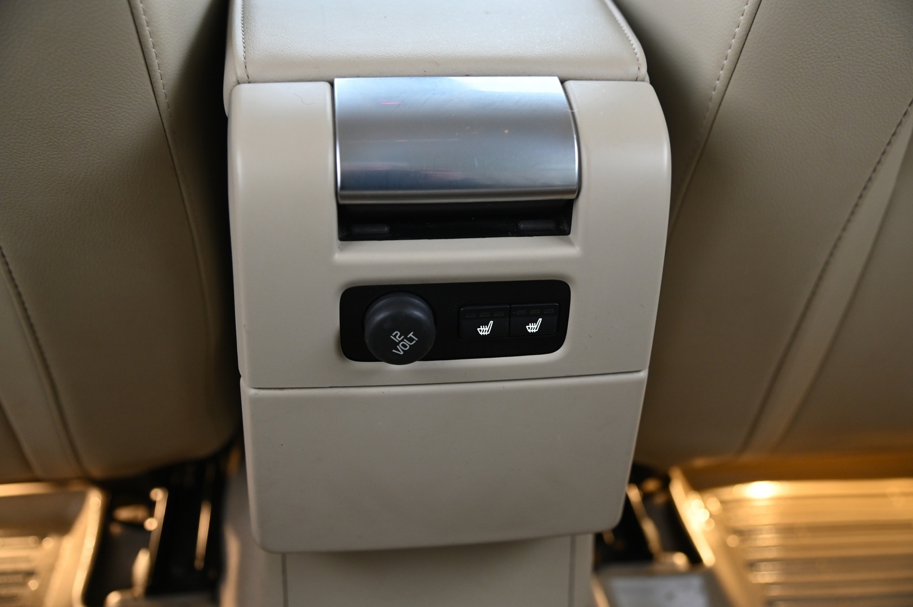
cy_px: 304
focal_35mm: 40
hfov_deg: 48.5
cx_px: 456
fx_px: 1014
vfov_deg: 33.3
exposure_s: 1/10
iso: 2000
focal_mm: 40
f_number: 4
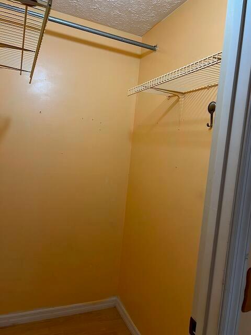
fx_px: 251
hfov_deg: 53.1
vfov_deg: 67.3
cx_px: 126
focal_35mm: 26
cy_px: 168
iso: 100
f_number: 1.5
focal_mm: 5.7
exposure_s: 1/60
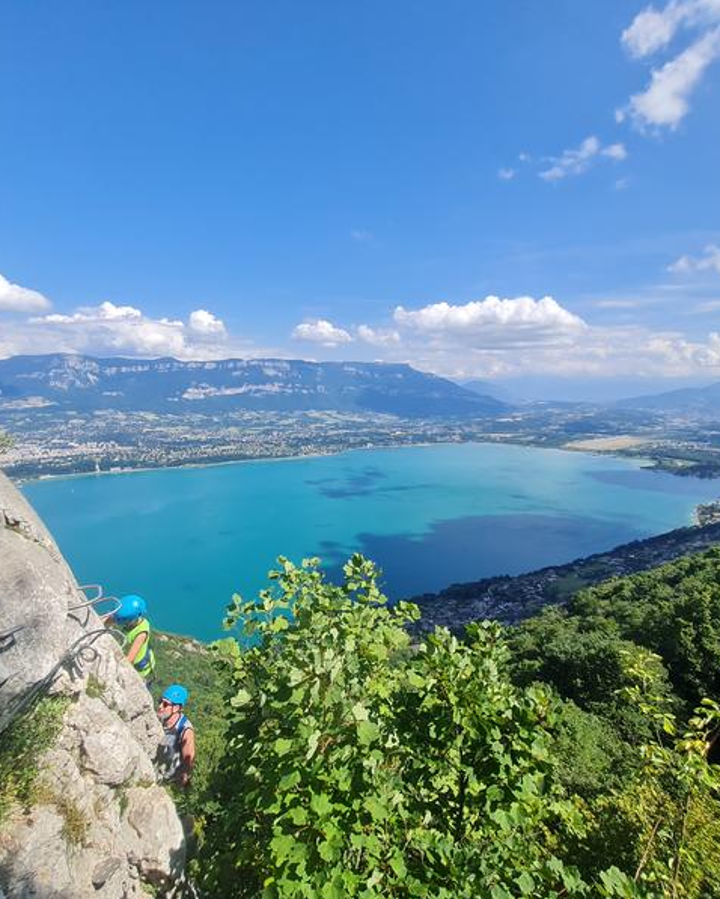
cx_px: 327
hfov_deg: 76.8
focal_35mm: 17
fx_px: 453
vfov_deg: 89.6
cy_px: 450
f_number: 2.2
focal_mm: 1.74
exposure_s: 1/1196
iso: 50
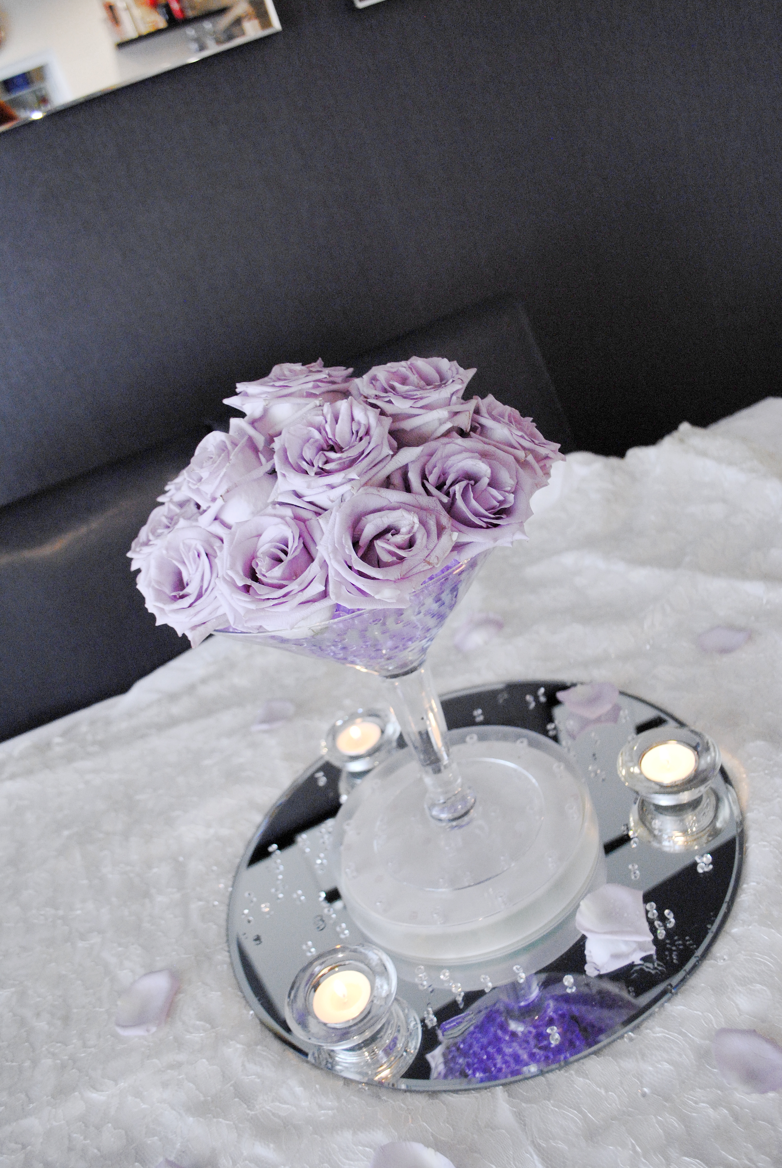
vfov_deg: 67.3
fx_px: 877
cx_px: 391
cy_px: 584
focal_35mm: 27
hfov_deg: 48.0
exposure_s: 1/30
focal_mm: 18
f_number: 3.5
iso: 900
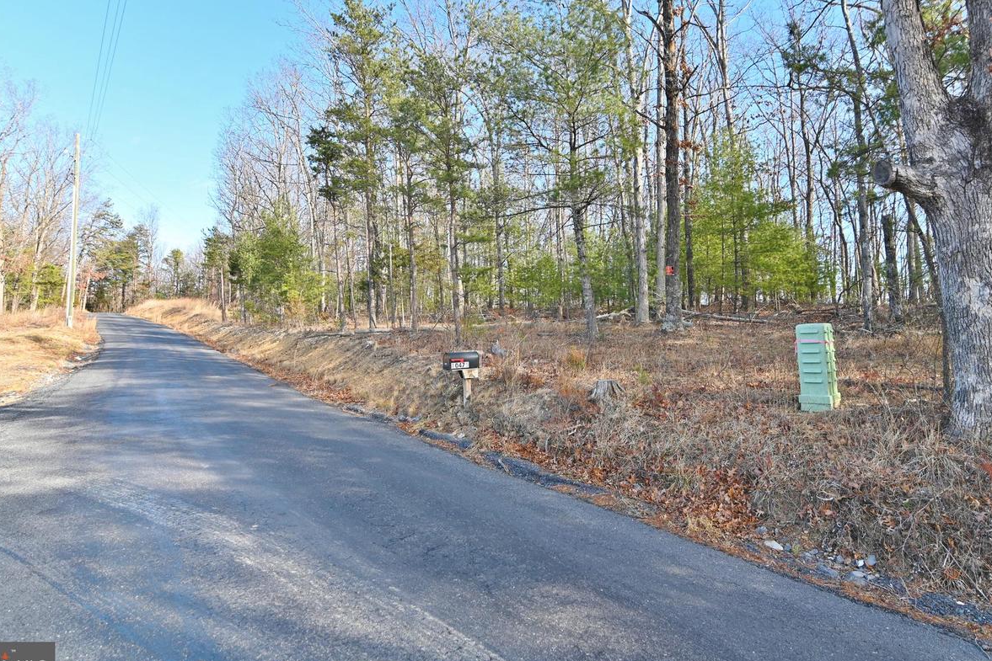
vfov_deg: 57.0
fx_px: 606
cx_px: 531
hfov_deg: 78.5
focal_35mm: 22
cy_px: 281
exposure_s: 1/250
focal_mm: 18
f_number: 5.6
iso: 200
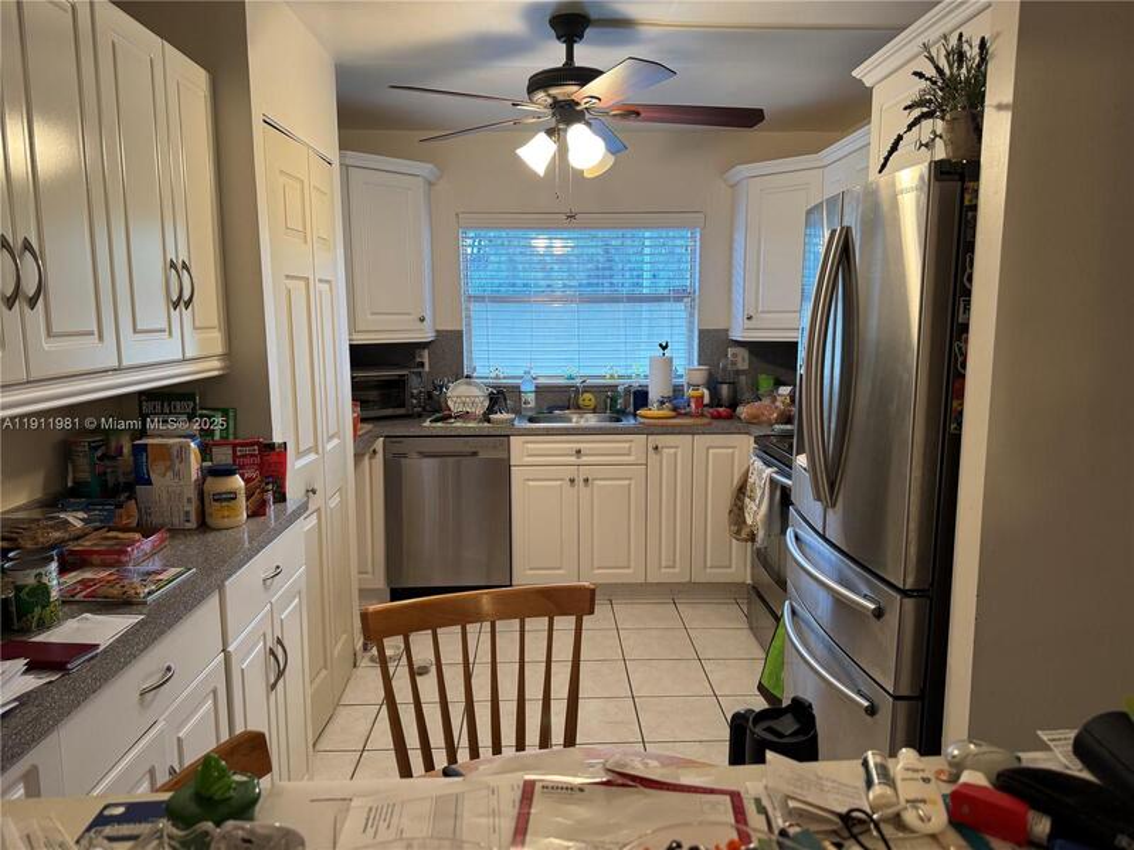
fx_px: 786
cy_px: 425
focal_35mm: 24
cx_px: 567
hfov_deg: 71.6
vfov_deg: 56.8
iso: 200
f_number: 1.78
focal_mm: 6.76
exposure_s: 1/60
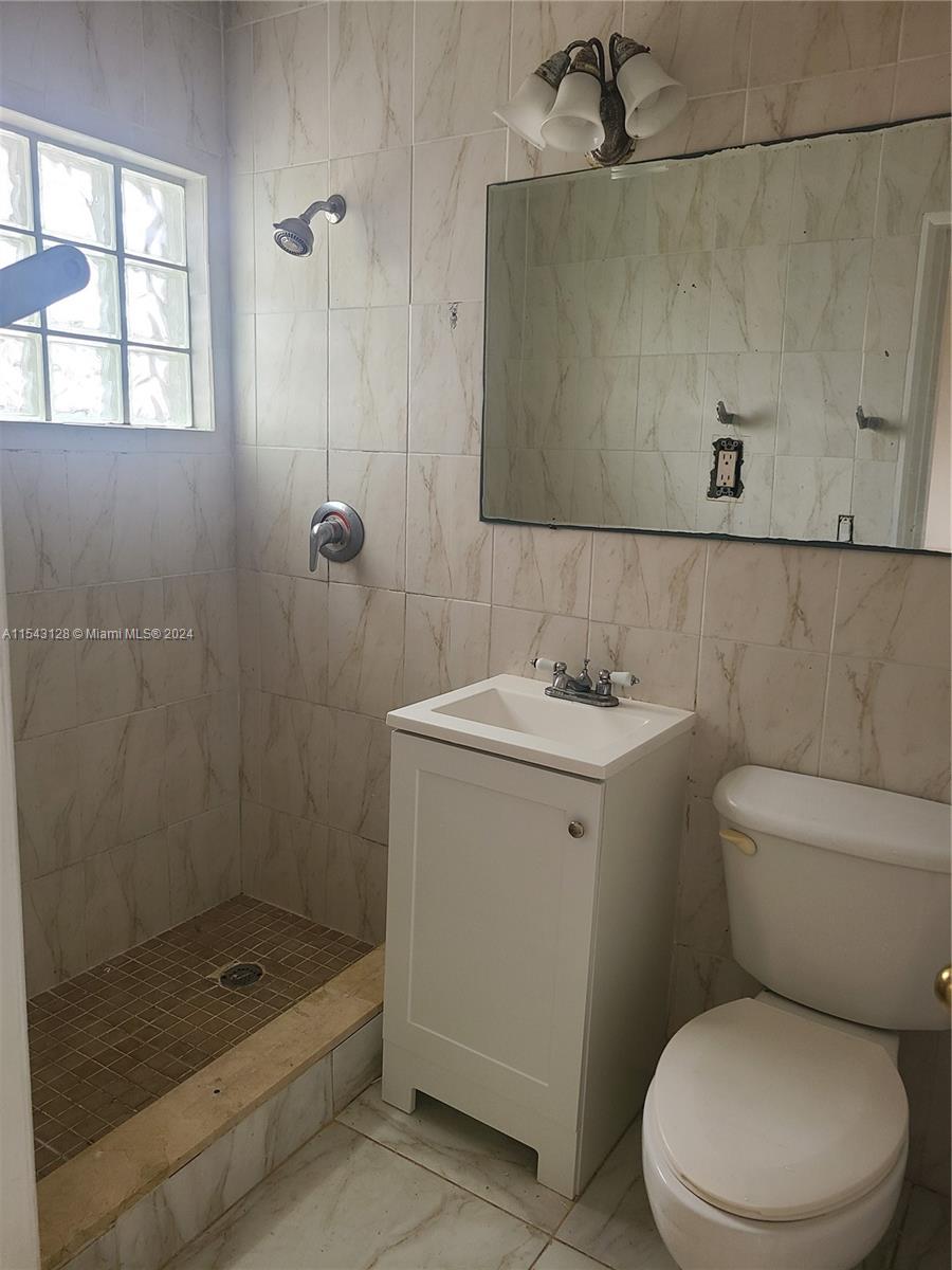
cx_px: 476
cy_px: 635
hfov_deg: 53.1
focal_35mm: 26
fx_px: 953
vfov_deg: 67.3
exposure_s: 1/60
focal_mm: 5.4
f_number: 1.8
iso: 100
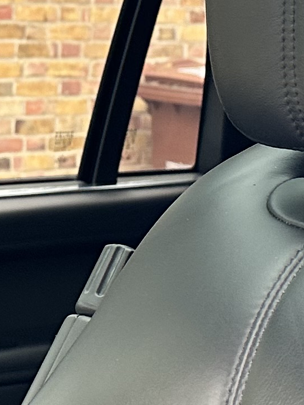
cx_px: -61
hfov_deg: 10.9
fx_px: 1557
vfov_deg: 14.7
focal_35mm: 133
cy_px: 57
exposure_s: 1/121
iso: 160
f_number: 1.78
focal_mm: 6.86
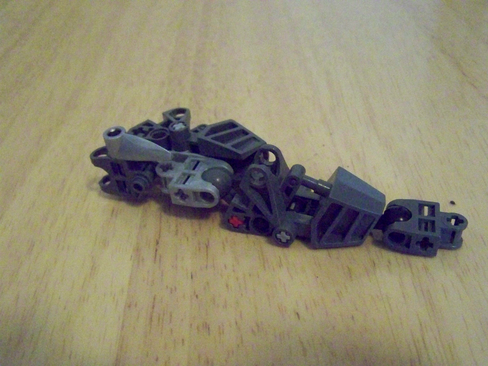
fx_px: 536
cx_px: 244
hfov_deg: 49.0
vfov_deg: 37.7
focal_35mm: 38
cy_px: 183
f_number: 2.8
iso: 1600
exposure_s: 1/60
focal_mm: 6.3
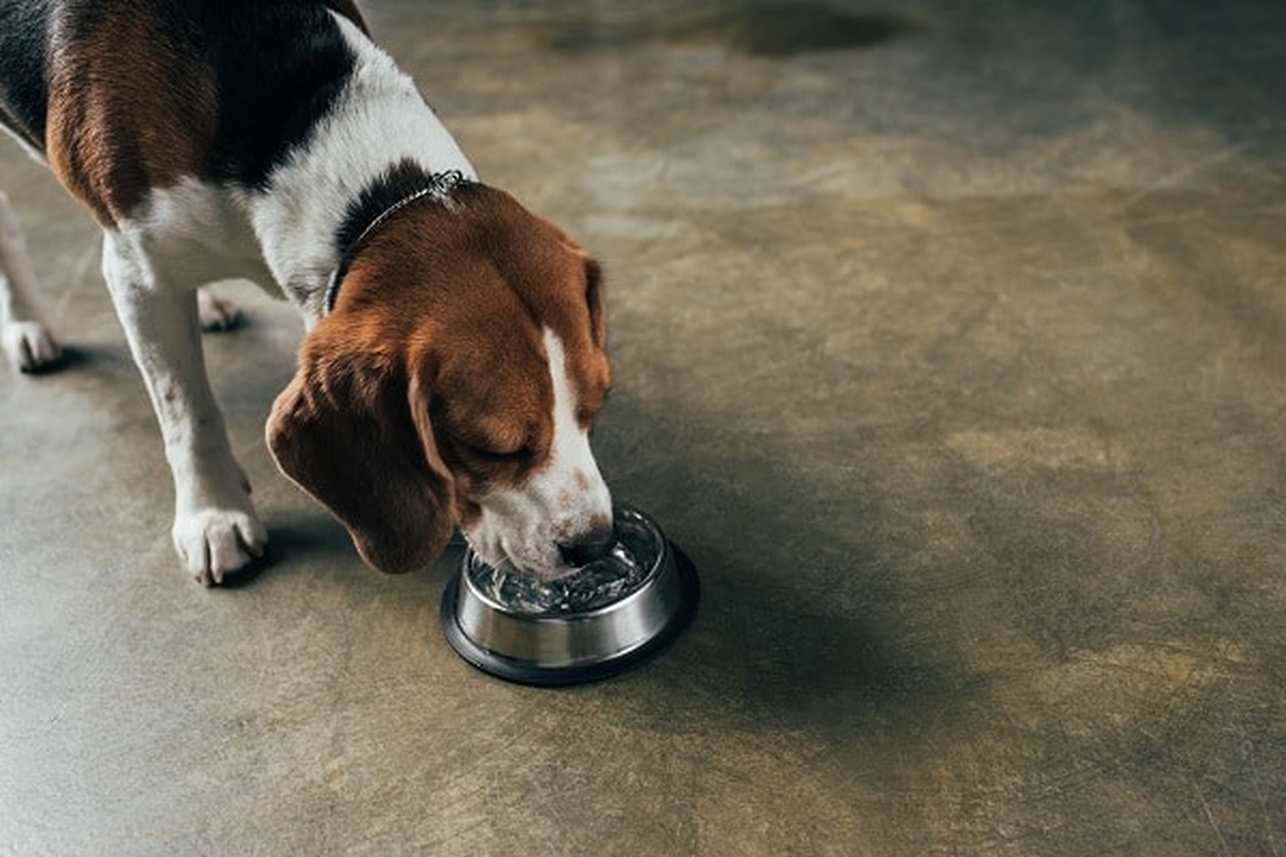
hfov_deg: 54.4
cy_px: 428
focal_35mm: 35
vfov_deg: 37.9
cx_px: 643
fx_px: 1250
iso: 640
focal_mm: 35
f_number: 4
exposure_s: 1/200
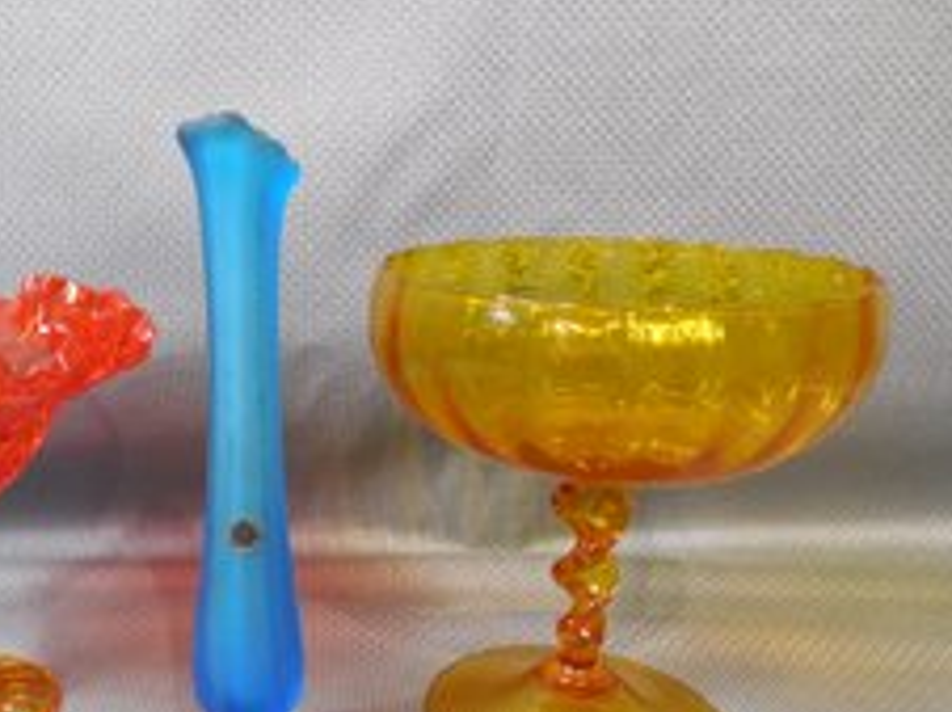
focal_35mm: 38
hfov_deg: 47.1
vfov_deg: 37.3
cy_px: 474
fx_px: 1044
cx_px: 234
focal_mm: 4.5
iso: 400
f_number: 3.3
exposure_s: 1/20
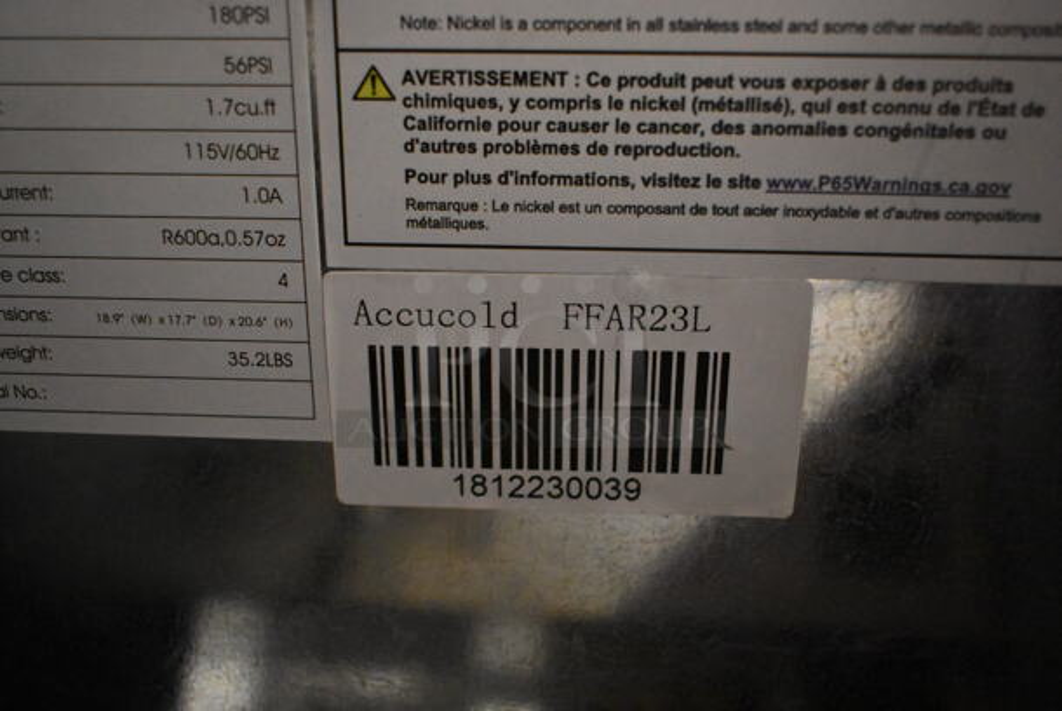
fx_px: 1063
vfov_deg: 37.0
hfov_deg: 53.1
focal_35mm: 36
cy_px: 356
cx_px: 531
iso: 8000
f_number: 3.8
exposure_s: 1/125
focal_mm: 24
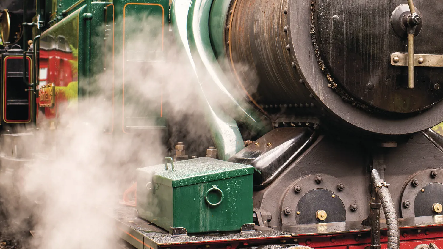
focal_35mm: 82
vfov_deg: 14.7
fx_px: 963
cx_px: 402
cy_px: 50
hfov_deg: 25.1
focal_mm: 35
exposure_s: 1/25
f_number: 8
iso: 100
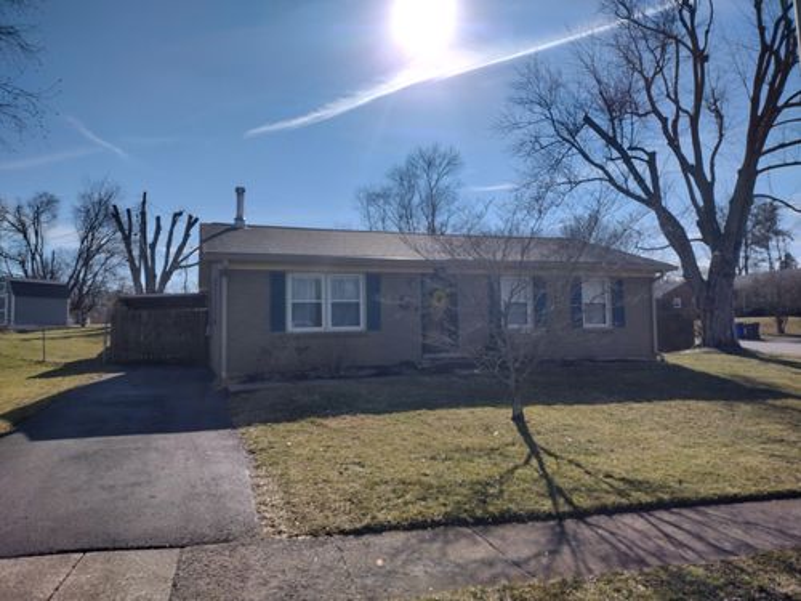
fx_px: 625
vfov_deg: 51.4
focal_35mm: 27
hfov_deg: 65.3
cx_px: 400
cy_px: 300
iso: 100
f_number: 1.7
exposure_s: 1/6230
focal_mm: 4.71
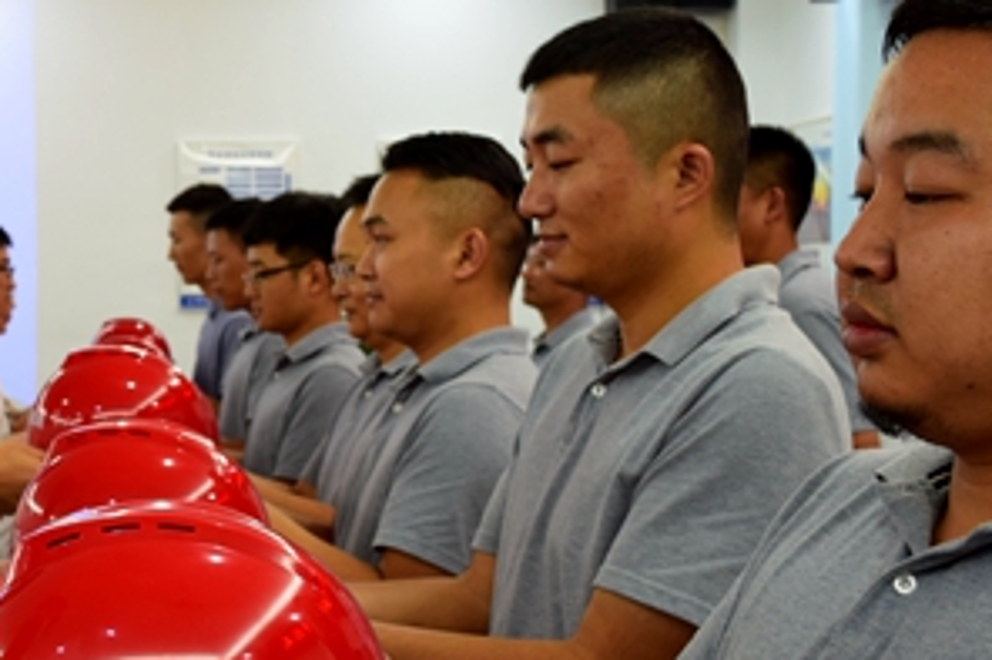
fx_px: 1928
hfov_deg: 27.6
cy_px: 345
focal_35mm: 70
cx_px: 70
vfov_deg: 19.4
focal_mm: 23
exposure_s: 1/15
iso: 640
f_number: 6.3
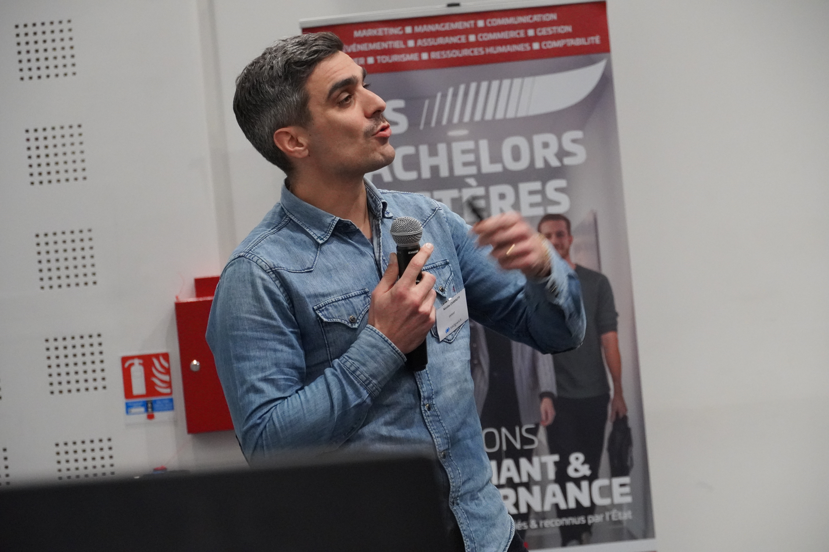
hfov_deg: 18.4
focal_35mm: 111
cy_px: 276
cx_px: 414
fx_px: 2556
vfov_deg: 12.3
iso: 6400
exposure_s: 1/80
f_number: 5.6
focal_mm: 74
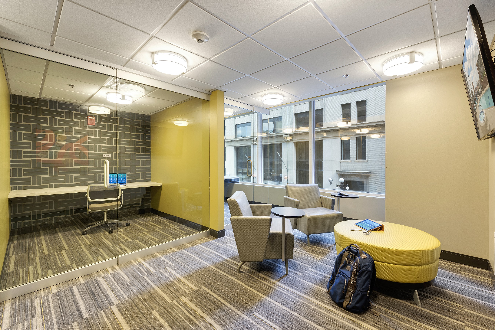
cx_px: 248
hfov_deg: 96.7
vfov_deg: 73.8
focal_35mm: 16
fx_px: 220
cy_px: 165
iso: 400
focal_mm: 16
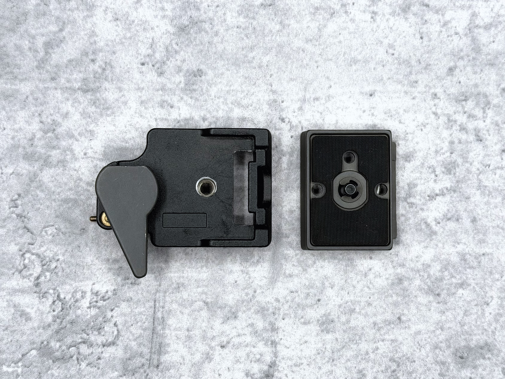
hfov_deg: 39.7
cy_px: 190
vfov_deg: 30.3
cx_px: 252
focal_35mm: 48
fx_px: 700
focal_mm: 6.76
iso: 64
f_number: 1.78
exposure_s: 1/802
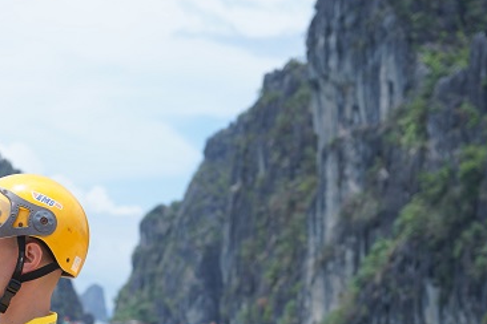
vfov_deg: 11.9
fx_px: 1522
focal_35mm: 113
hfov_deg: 17.7
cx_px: -24
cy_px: 401
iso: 100
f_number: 4
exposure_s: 1/1000
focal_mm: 41.2
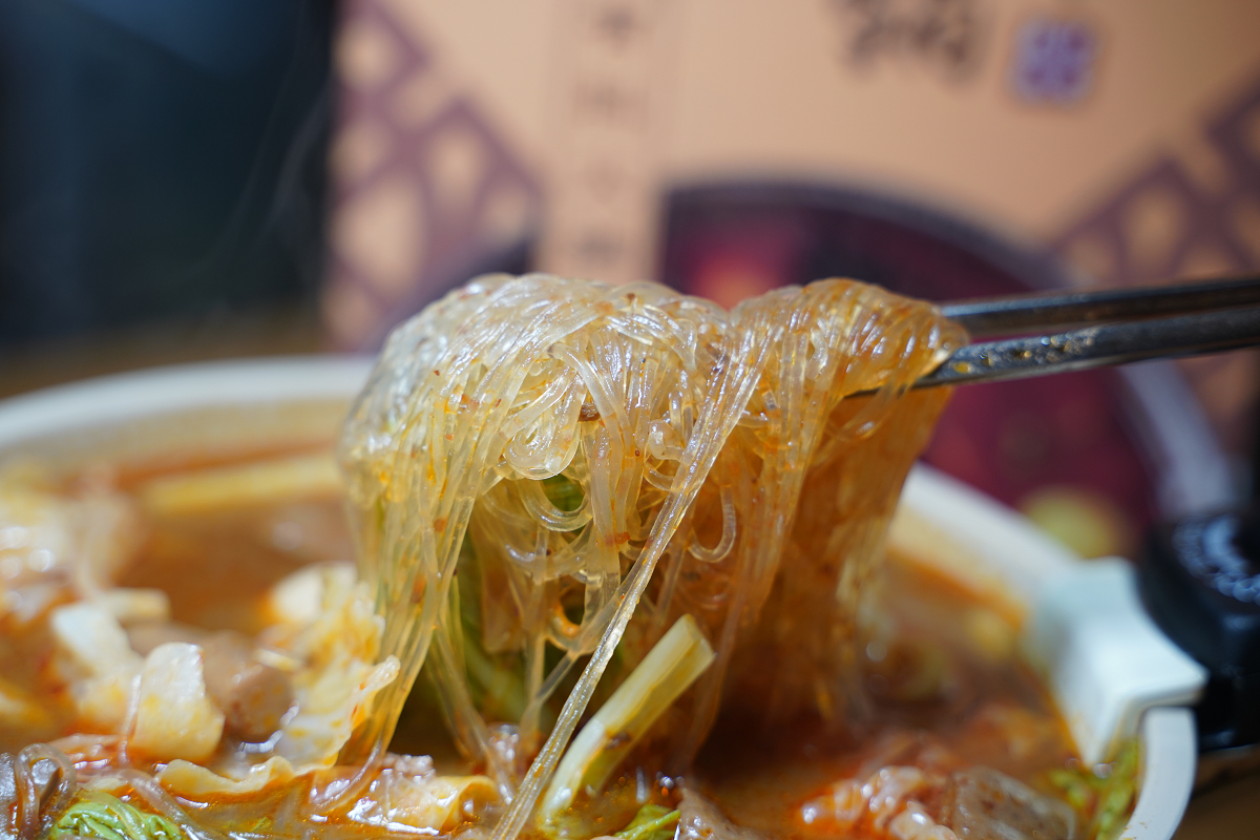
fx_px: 2625
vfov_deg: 18.2
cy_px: 420
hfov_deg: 27.0
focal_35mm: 75
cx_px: 630
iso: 500
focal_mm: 75
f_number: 4
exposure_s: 1/80
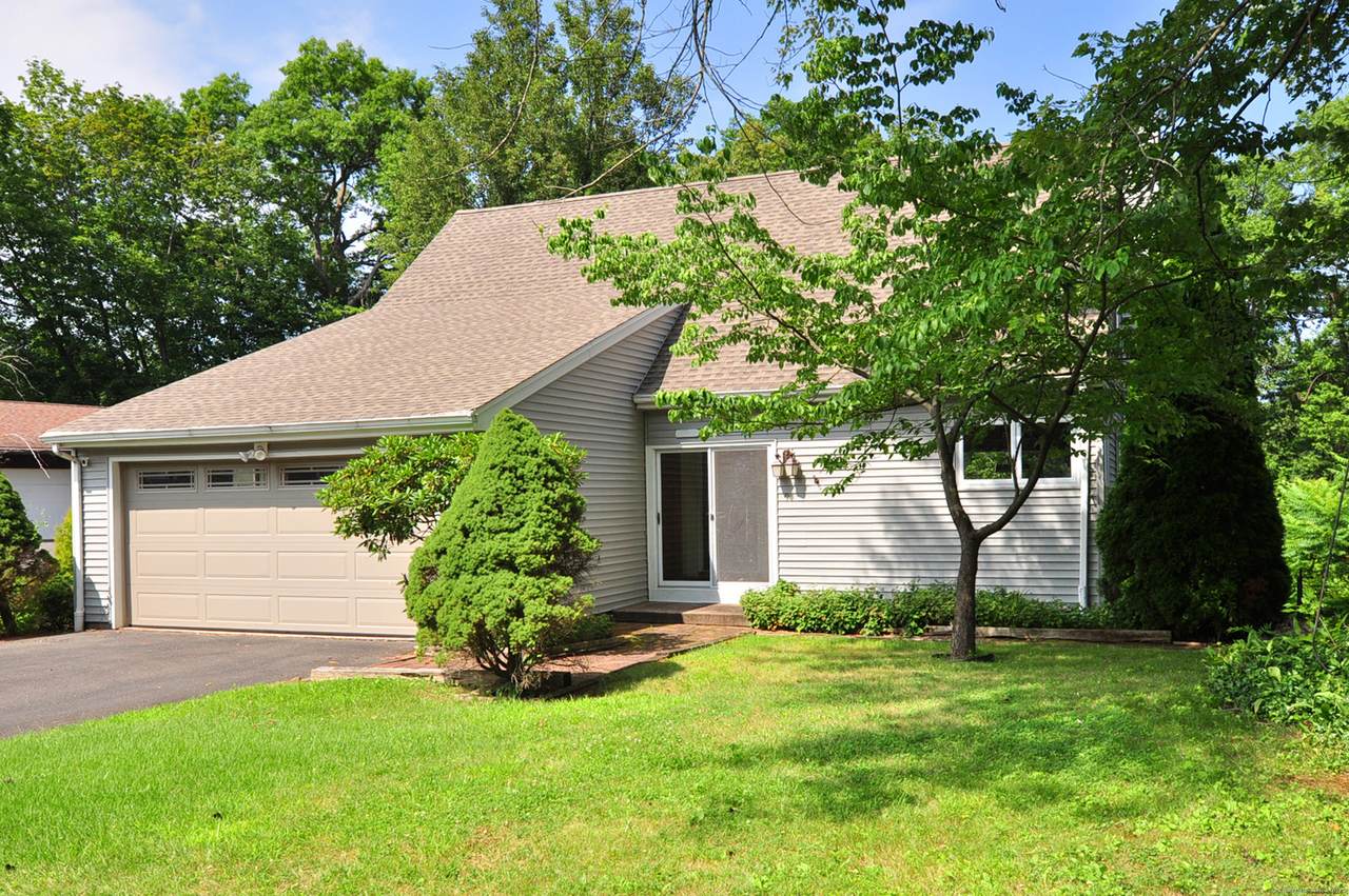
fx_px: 1011
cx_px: 674
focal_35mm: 27
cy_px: 448
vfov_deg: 47.8
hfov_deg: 67.4
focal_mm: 18
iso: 250
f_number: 8
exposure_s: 1/400
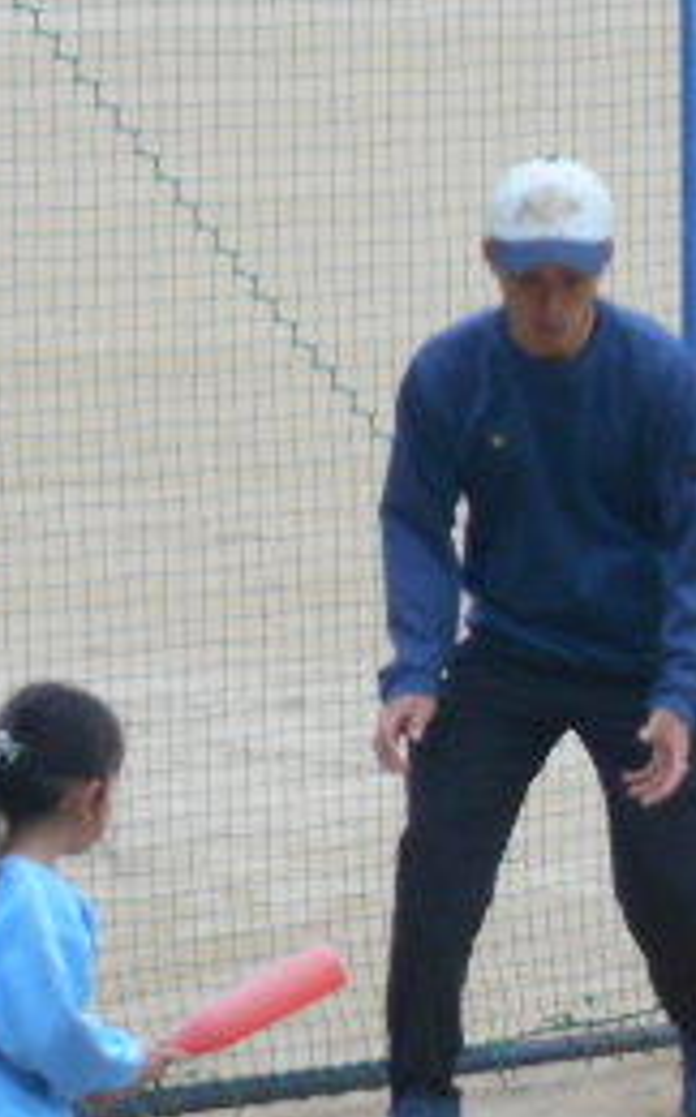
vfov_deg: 7.1
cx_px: 563
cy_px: 855
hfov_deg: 4.4
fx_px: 8973
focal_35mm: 295
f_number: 6
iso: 280
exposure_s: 1/250
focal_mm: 20.1
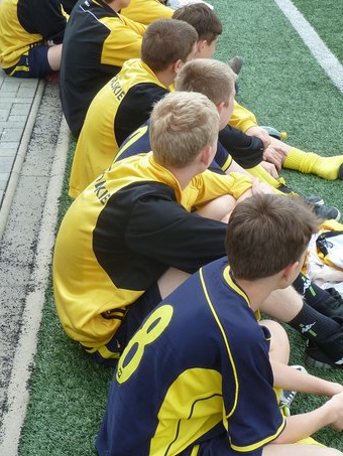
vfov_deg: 28.6
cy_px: 226
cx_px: 154
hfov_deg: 21.6
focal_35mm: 68
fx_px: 898
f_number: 4
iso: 80
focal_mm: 7.3
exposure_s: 1/200
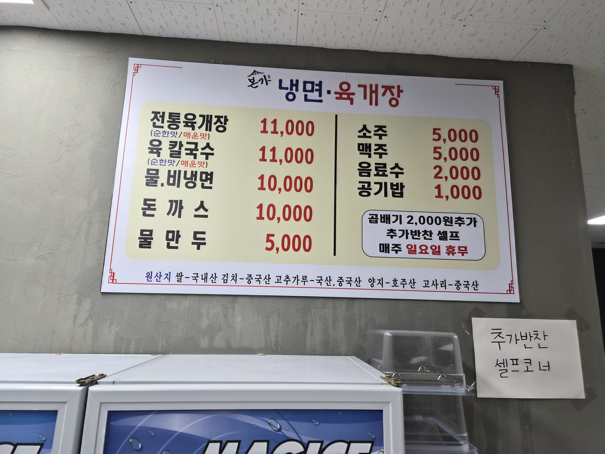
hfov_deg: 73.9
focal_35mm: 23
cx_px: 302
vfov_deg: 58.9
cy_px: 227
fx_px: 402
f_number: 1.8
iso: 200
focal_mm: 5.4
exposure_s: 1/120
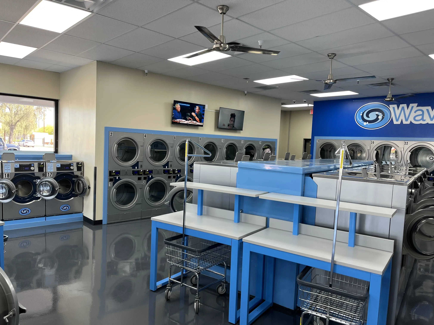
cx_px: 217
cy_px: 162
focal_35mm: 26
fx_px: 326
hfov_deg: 67.3
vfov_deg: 53.1
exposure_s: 1/120
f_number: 1.6
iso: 80
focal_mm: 5.1
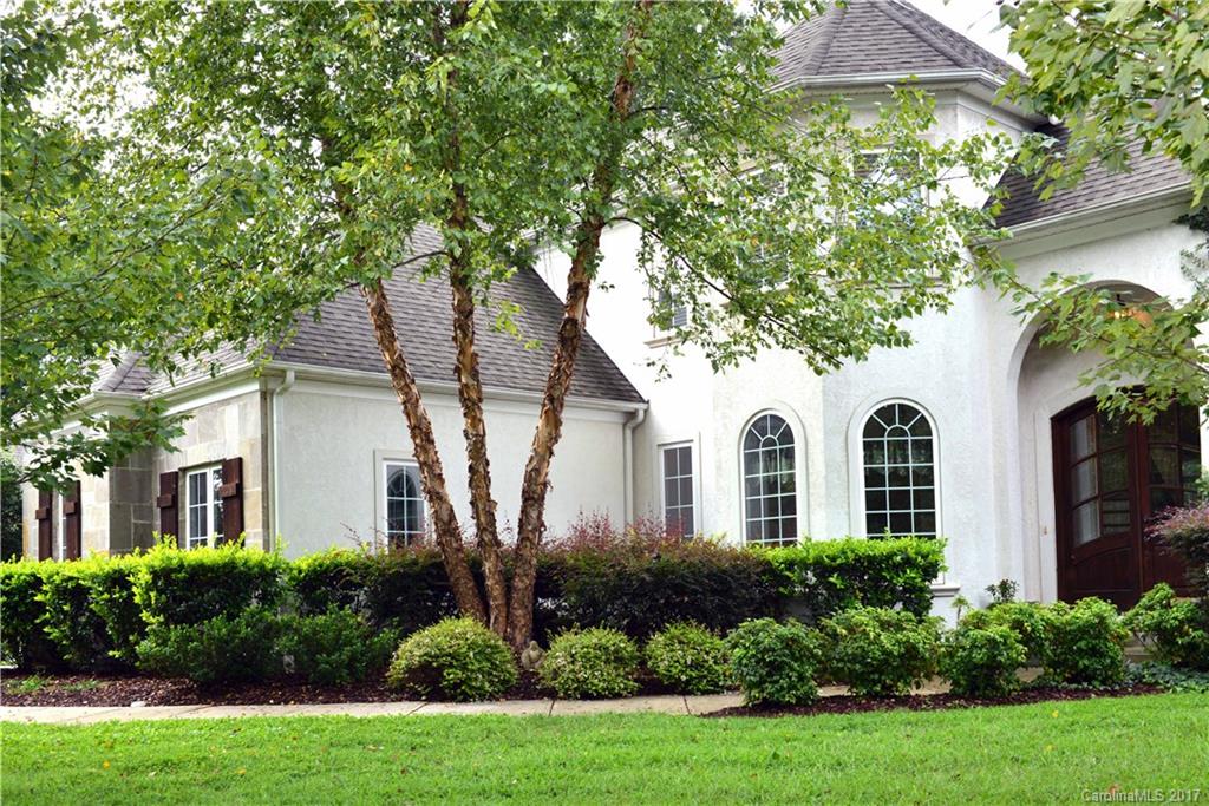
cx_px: 604
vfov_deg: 36.9
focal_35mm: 36
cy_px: 403
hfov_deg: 53.1
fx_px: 1209
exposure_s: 1/160
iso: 800
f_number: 10
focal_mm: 36
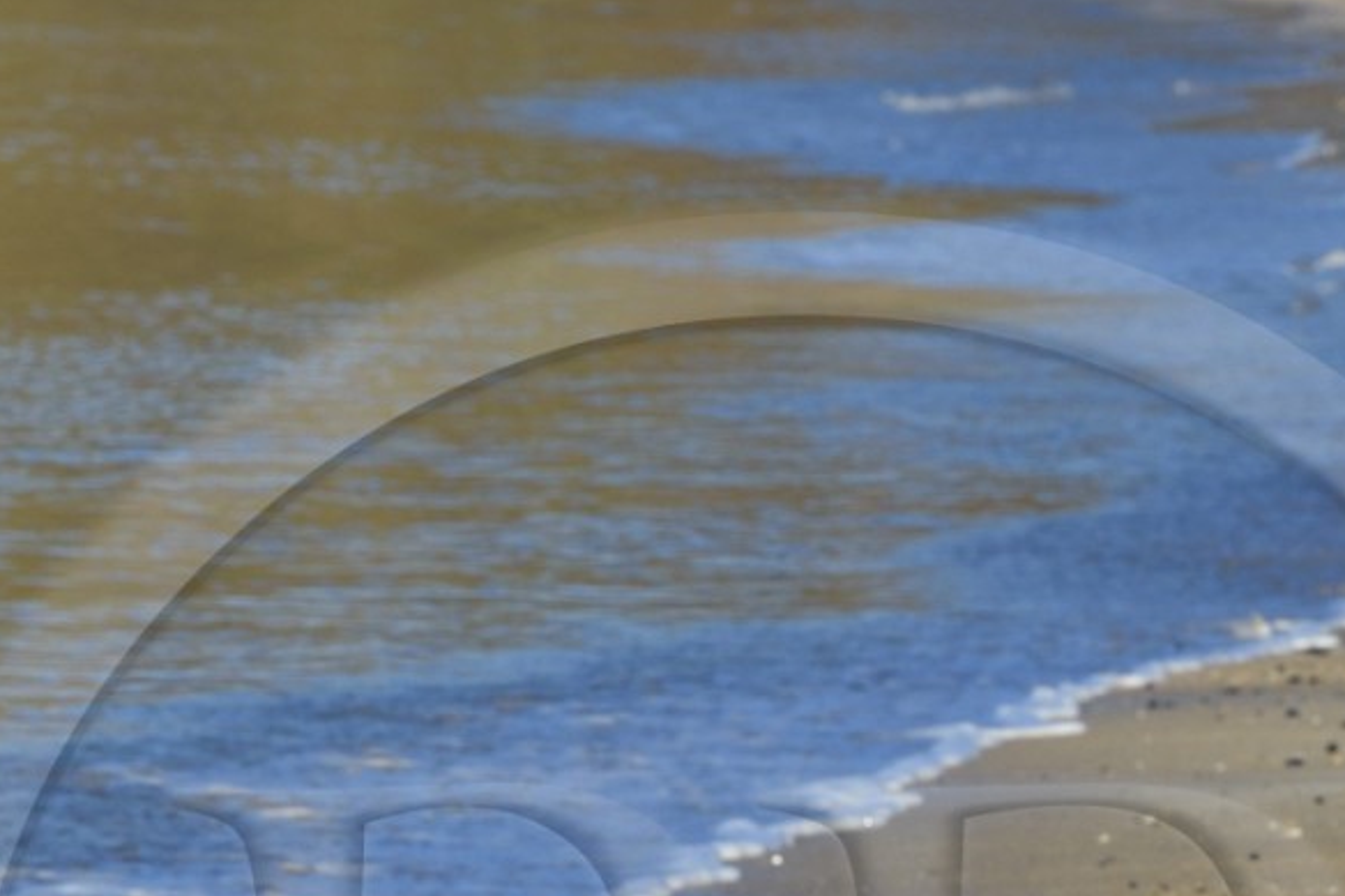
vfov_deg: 2.9
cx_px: 804
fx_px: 17404
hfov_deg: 4.4
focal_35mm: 466
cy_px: 1168
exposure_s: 1/320
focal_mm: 170
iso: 400
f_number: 13
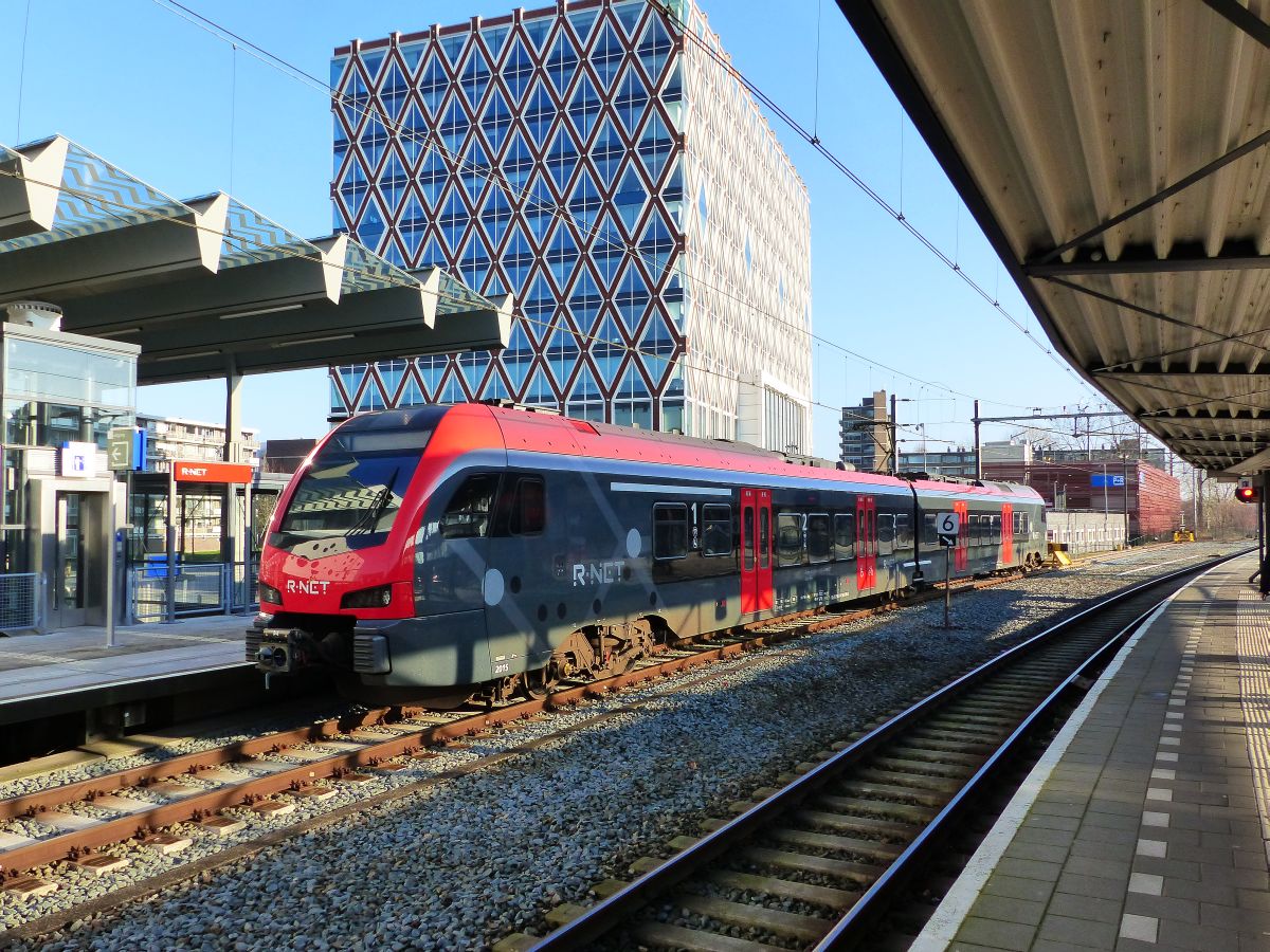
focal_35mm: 28
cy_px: 476
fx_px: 1027
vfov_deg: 49.7
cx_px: 635
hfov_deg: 63.4
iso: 250
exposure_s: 1/320
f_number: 4
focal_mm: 5
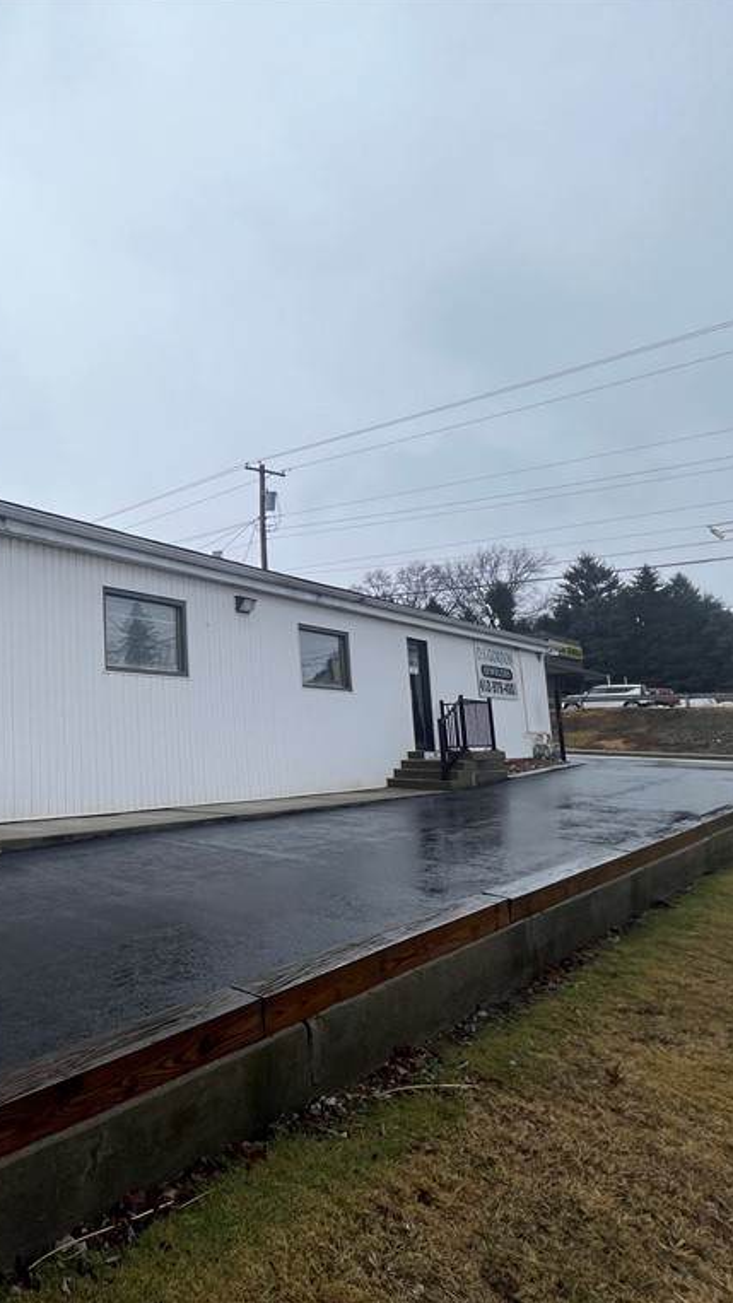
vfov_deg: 89.6
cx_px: -53
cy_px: 649
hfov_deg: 45.5
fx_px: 657
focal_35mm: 19
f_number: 1.8
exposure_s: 1/348
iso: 32
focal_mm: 1.57
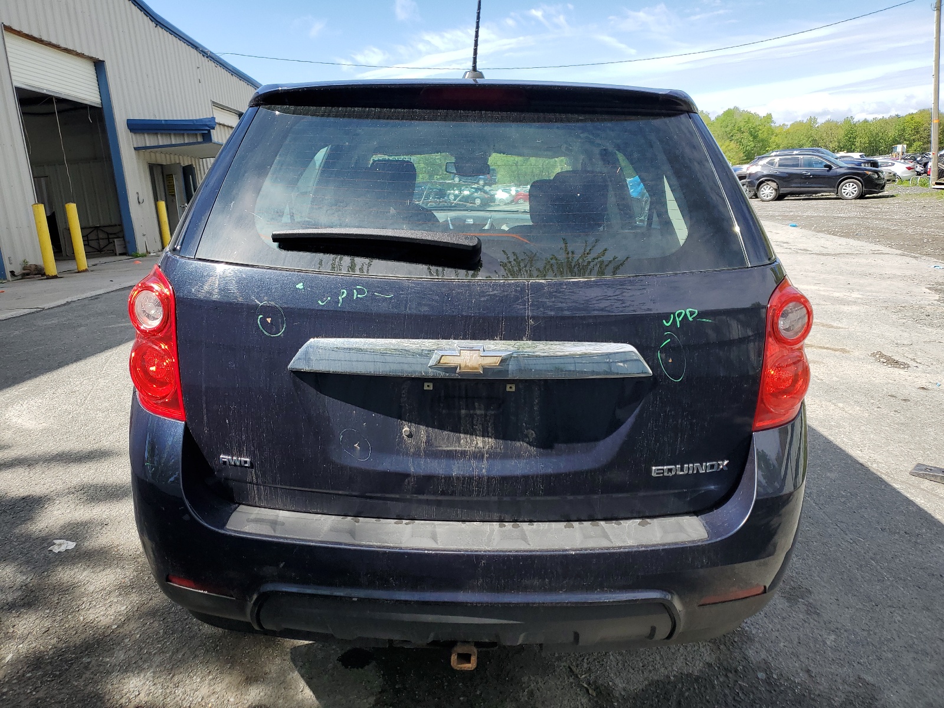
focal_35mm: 26
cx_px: 472
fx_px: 709
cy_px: 354
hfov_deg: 67.3
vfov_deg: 53.1
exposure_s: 1/1667
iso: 50
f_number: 1.5
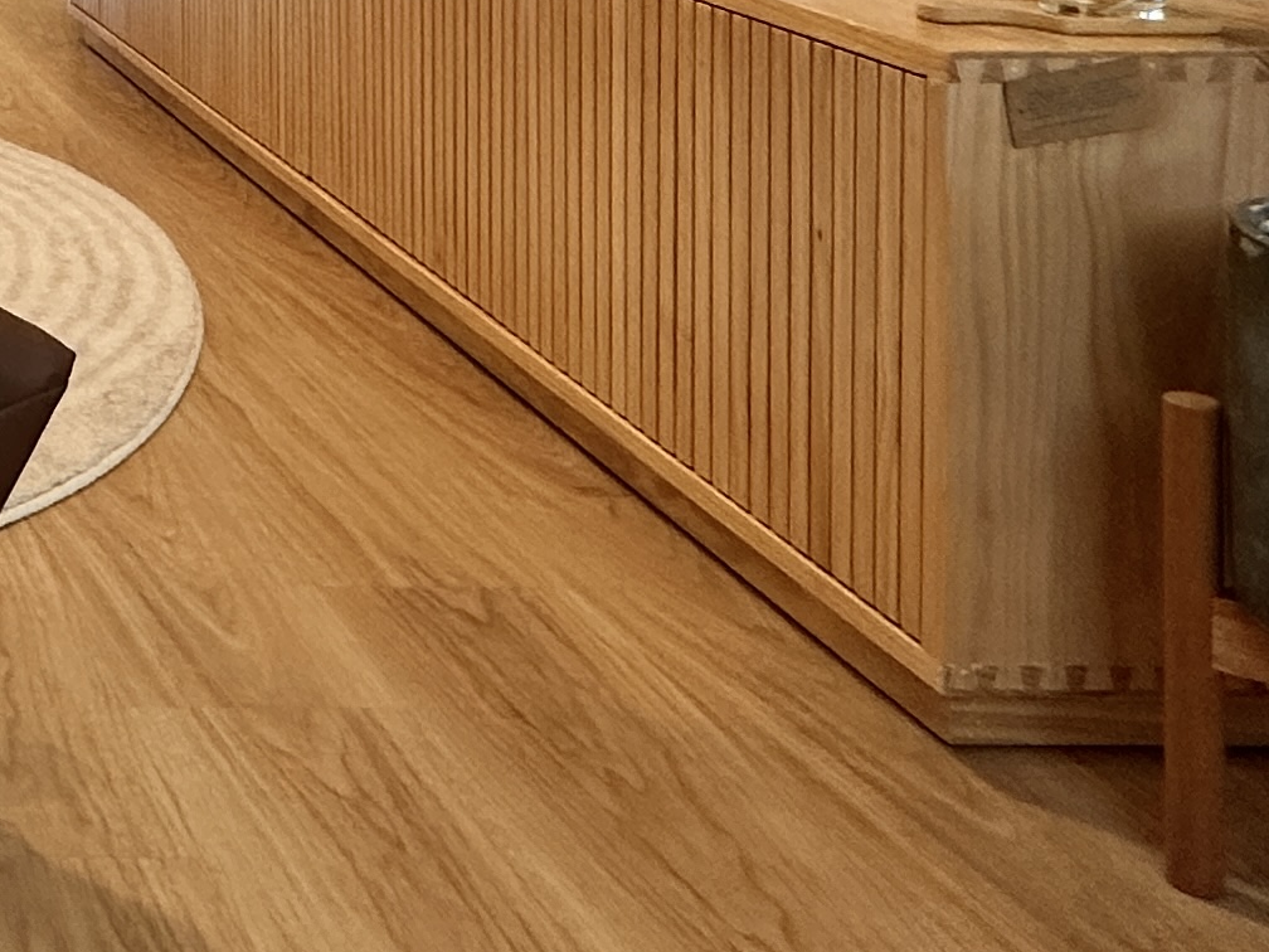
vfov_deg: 22.8
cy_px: -330
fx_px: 2053
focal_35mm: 56
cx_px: -504
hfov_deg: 27.0
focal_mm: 2.22
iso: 200
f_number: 2.2
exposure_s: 1/50
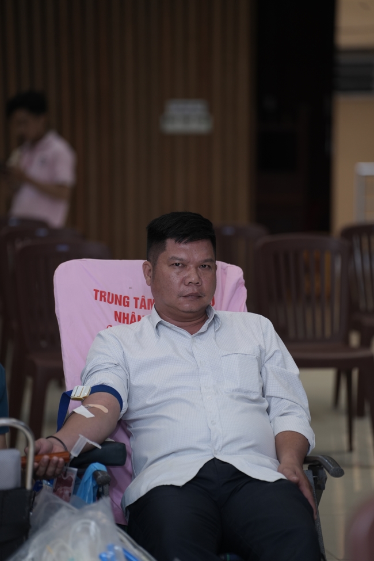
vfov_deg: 13.7
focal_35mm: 150
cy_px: 280
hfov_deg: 9.1
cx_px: 187
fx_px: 2337
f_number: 2.8
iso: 500
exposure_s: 1/250
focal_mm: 150
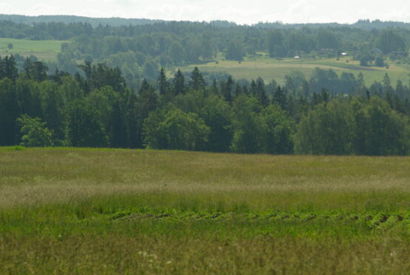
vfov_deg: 4.9
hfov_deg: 7.4
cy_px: 125
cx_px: 278
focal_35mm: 280
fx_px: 3189
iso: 400
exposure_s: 1/1500
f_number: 6.7
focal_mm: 135
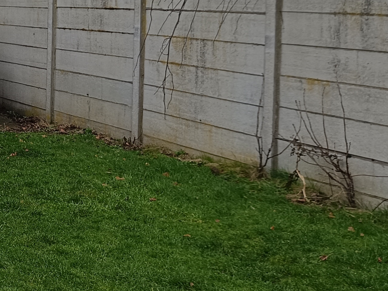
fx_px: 863
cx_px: -167
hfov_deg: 21.8
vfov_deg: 18.7
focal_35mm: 77
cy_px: 15
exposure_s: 1/125
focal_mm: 5.59
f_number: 1.88
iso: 53
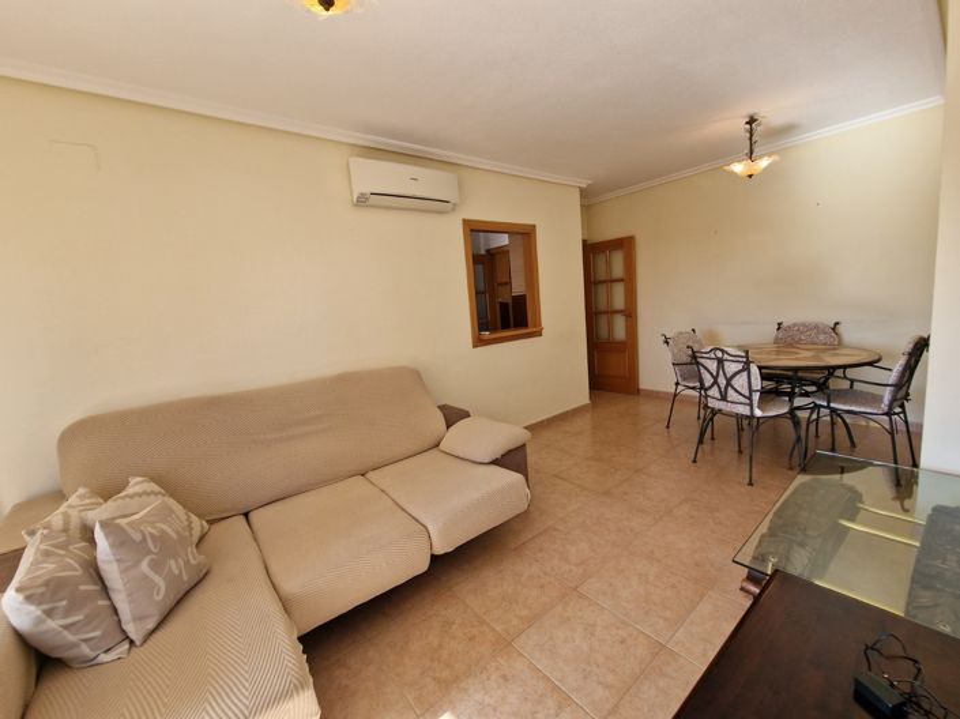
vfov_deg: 89.9
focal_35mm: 13
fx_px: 360
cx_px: 480
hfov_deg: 106.2
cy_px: 360
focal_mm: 2.2
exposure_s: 1/138
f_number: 2.2
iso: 50
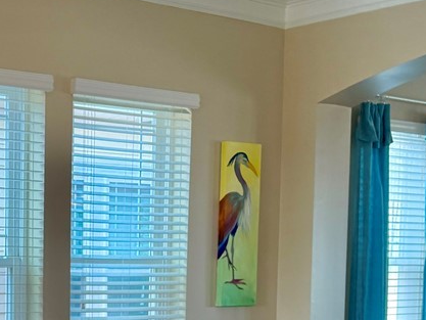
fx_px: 1133
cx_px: -66
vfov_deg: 15.3
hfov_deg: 20.1
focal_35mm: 92
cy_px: 418
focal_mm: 6.76
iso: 64
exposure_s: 1/172
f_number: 1.78
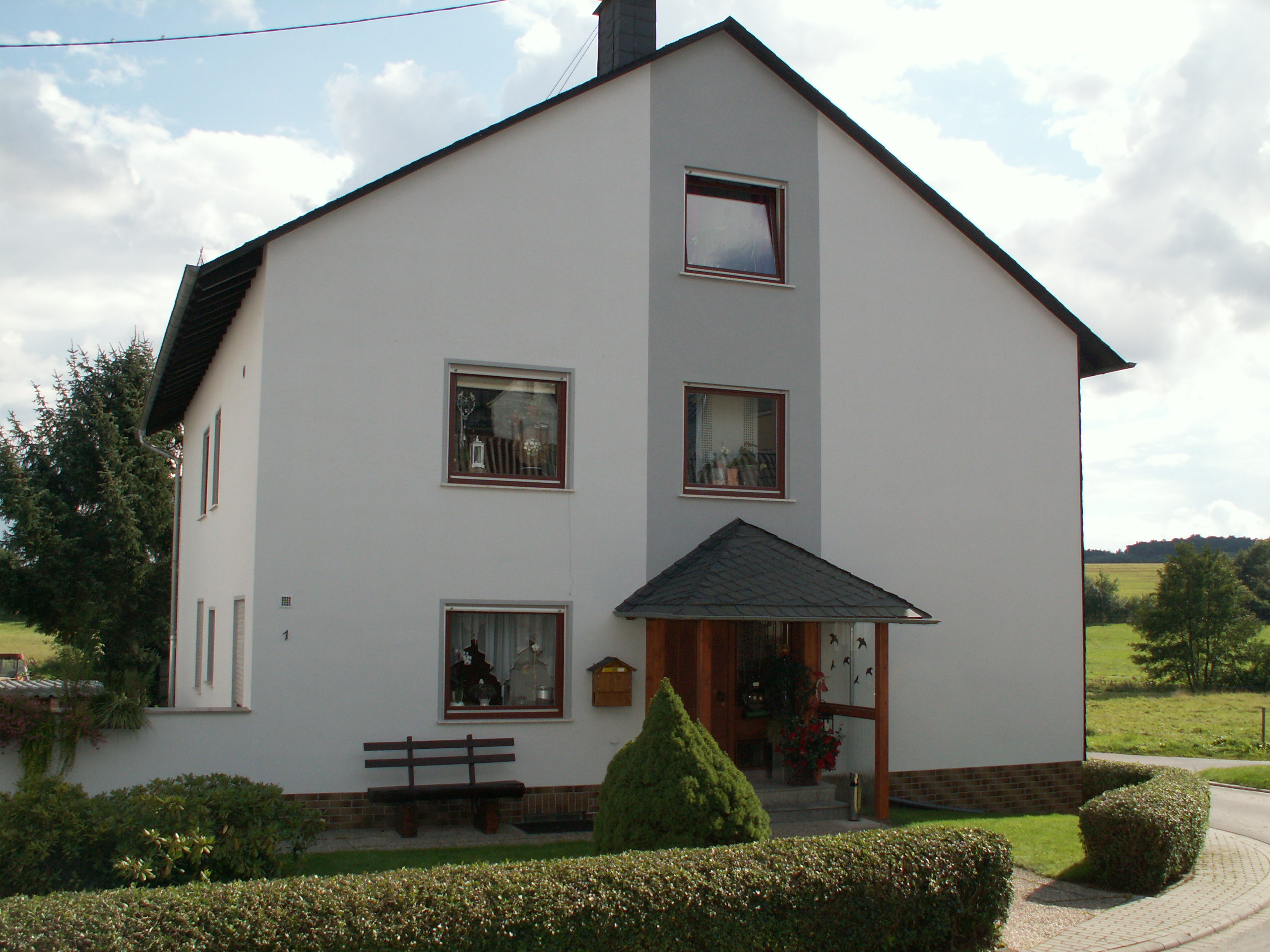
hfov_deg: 52.6
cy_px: 476
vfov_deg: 40.7
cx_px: 635
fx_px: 1284
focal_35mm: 35
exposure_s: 1/500
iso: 50
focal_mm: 5.86
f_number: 3.5
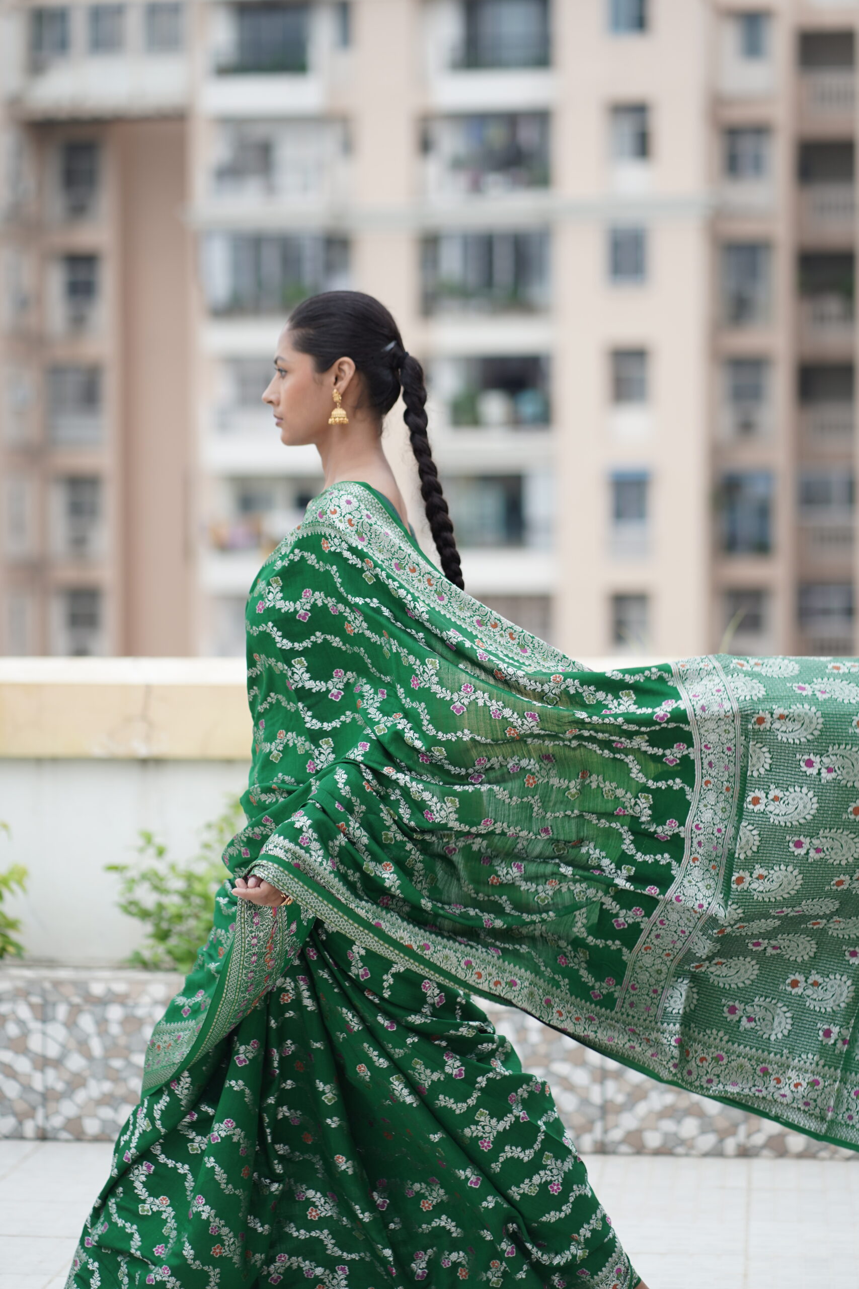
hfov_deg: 16.1
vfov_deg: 23.9
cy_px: 644
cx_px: 430
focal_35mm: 85
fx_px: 3042
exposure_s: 1/400
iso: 100
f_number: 2.5
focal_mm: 85
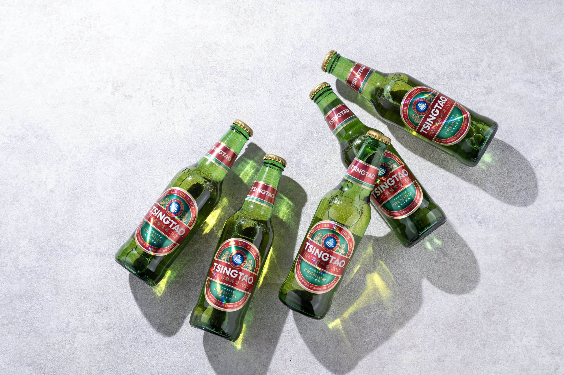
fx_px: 767
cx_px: 282
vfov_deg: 27.5
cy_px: 188
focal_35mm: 49
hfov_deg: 40.4
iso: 100
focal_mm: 49
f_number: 8
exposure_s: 1/200
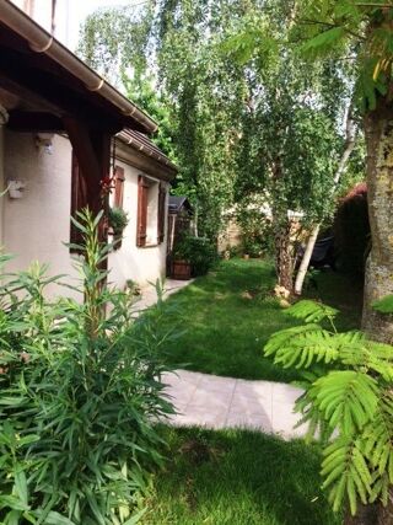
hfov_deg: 48.2
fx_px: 439
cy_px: 262
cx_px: 196
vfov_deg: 61.7
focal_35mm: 29
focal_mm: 4.15
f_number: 2.2
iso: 32
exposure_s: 1/451
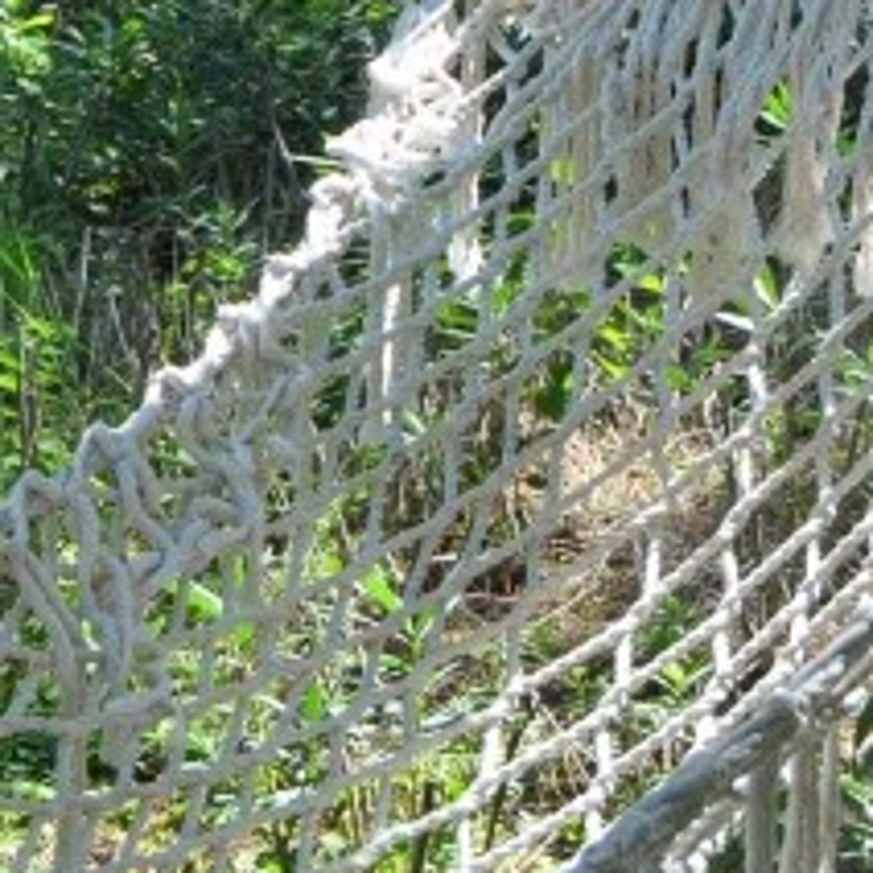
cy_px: 202
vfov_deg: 10.5
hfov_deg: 10.5
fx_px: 4736
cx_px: 307
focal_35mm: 166
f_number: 5.6
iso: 160
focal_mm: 24
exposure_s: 1/125
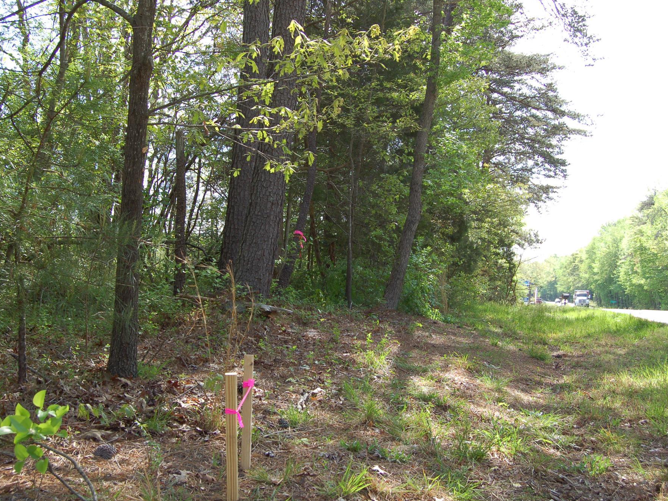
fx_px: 772
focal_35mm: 40
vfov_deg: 36.0
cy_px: 248
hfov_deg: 46.7
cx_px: 297
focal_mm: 24
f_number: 6.3
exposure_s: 1/160
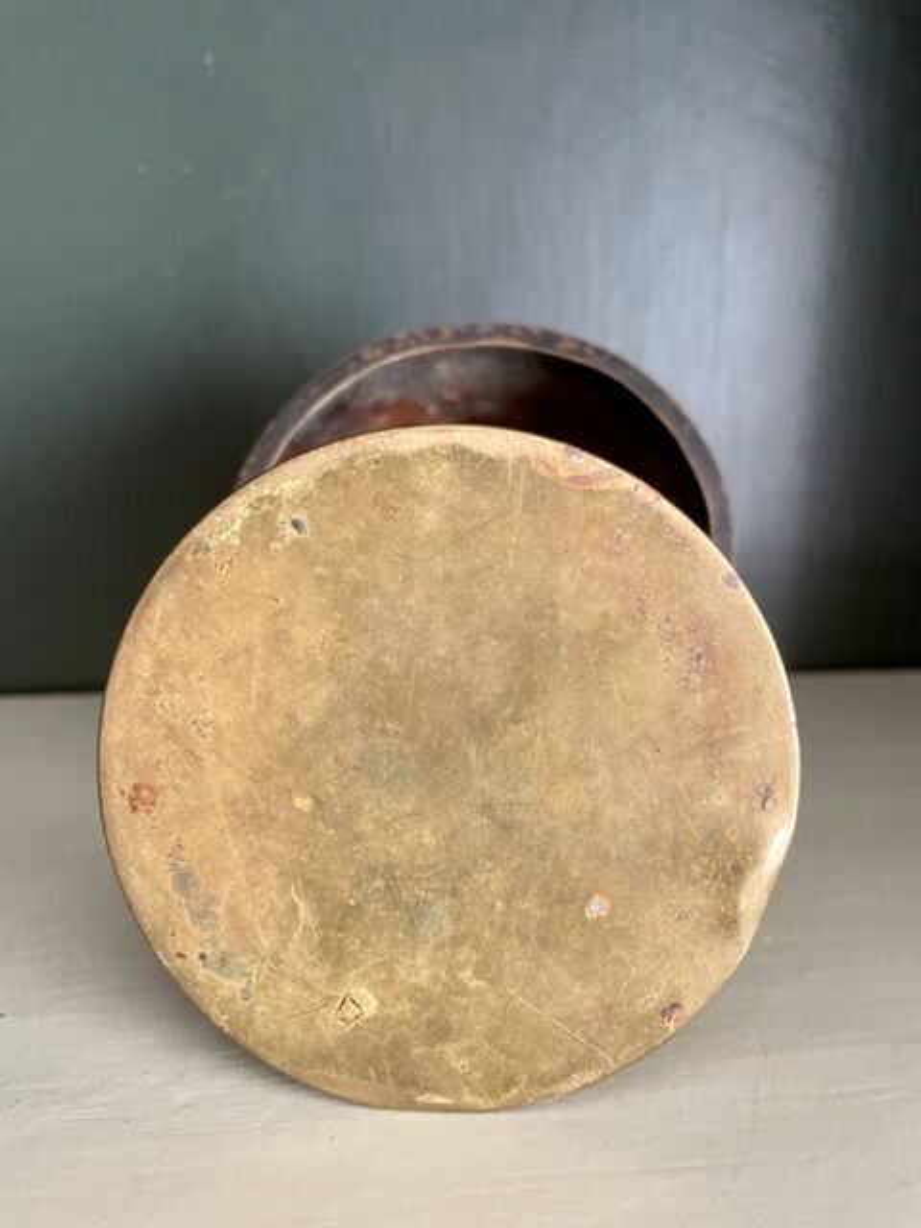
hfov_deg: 53.1
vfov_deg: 67.3
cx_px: 460
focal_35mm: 26
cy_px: 614
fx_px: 922
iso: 200
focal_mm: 4.2
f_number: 1.6
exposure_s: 1/60
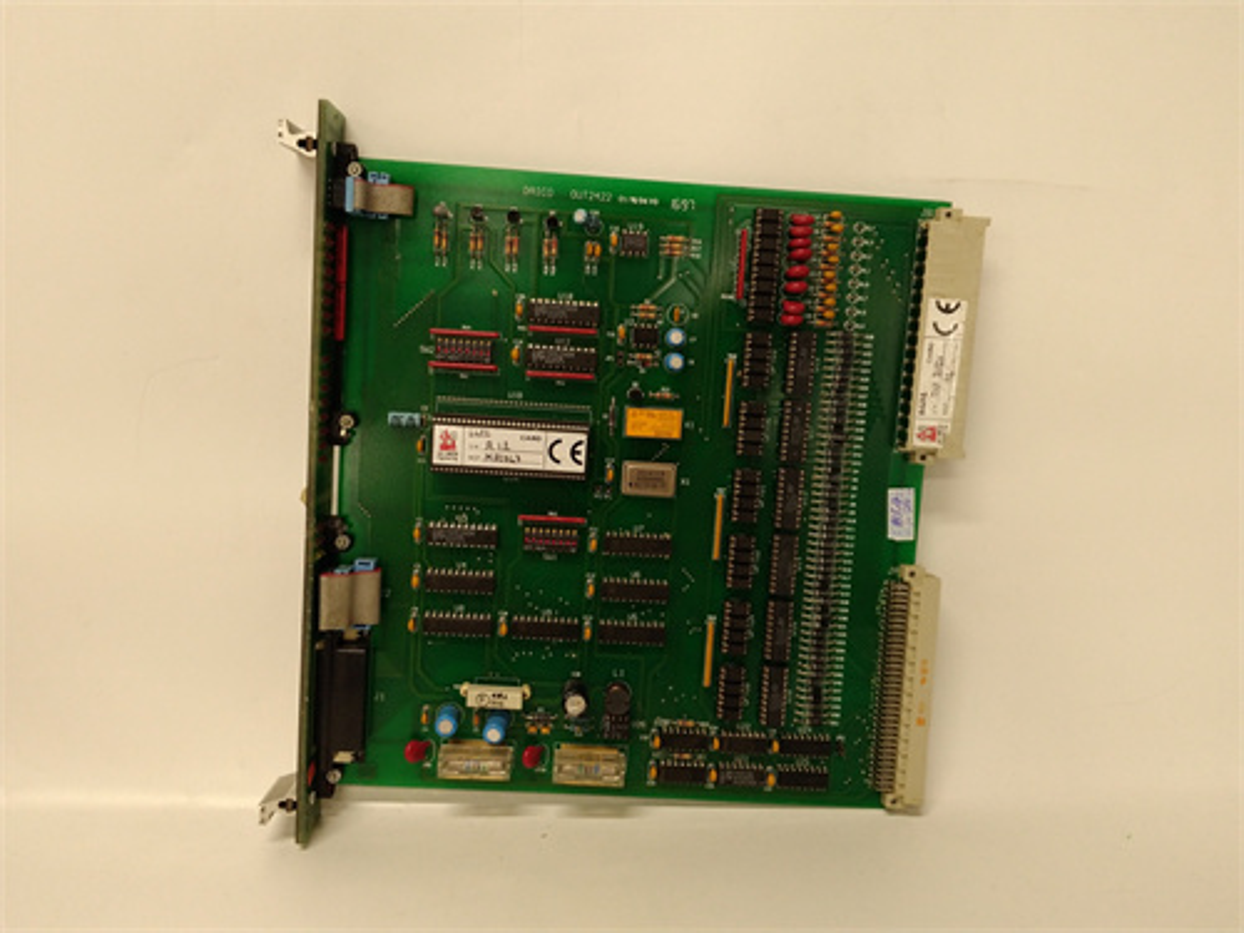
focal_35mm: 27
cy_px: 466
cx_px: 622
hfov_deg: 65.3
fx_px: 970
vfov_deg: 51.4
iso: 194
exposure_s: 1/33
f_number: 2
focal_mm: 3.79
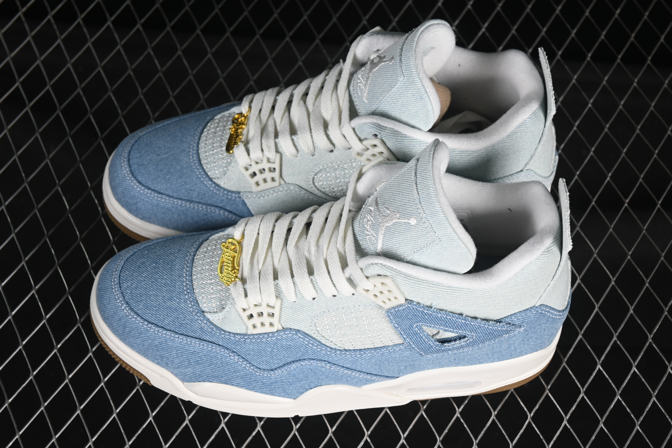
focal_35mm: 75
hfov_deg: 27.0
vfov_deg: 18.2
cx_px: 336
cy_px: 224
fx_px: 1400
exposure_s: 1/80
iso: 160
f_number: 7.1
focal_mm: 50
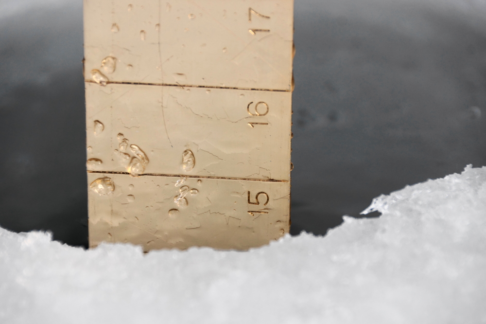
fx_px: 5061
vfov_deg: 3.7
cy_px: 162
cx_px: 243
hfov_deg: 5.5
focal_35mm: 375
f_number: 6.3
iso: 200
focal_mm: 250
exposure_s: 1/400
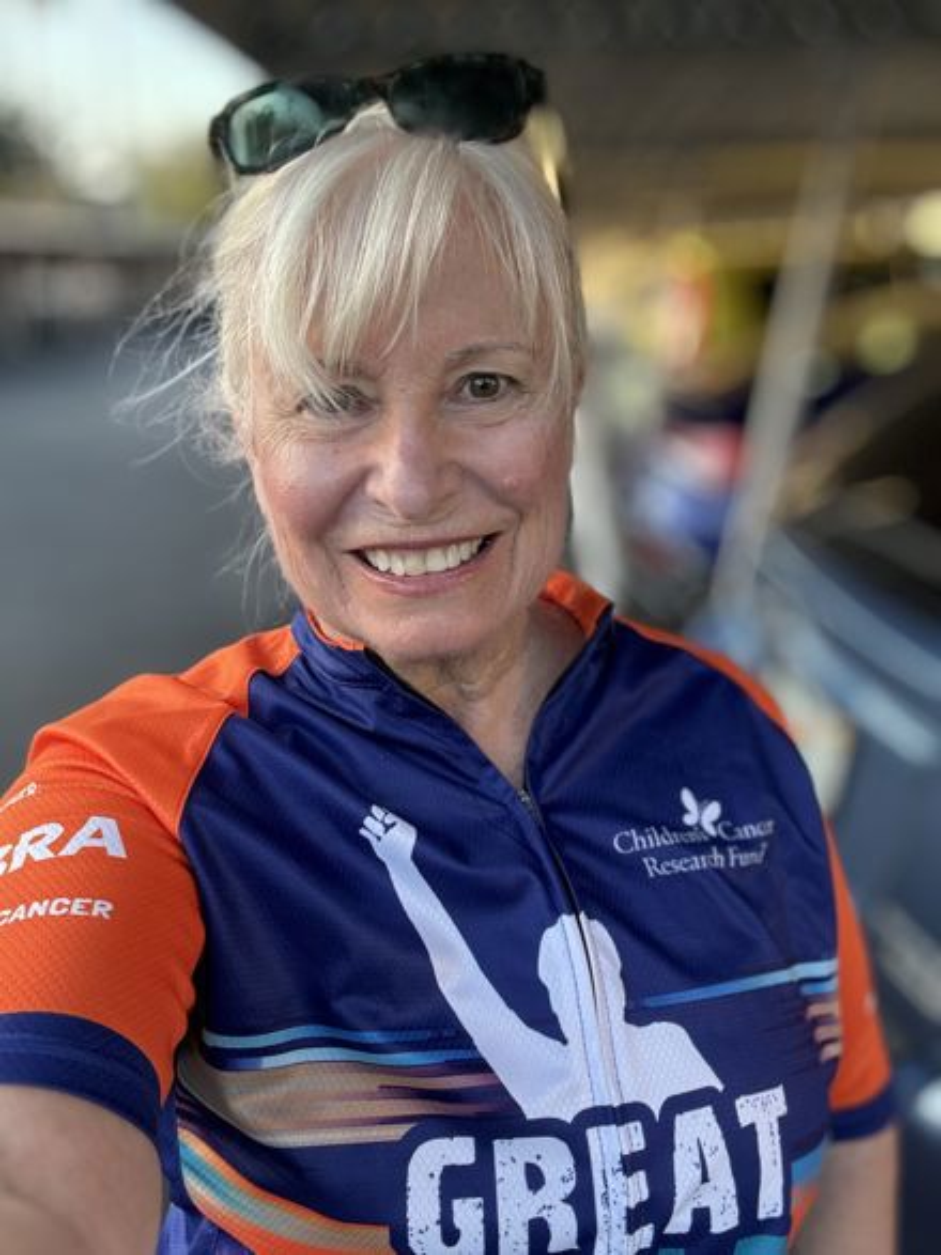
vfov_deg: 60.0
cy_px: 628
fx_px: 1088
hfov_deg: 46.8
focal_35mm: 30
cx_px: 470
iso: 50
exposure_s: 1/121
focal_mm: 2.69
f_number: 1.9
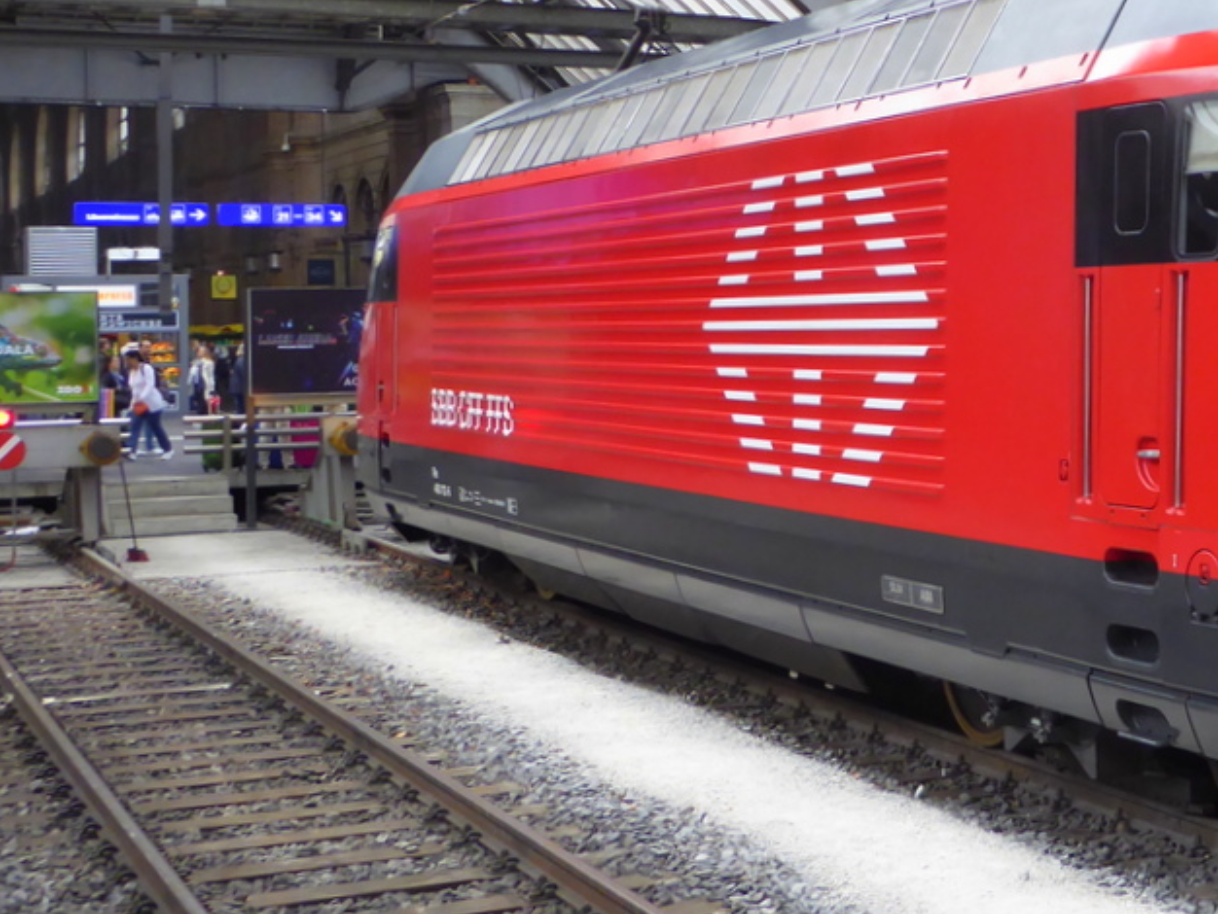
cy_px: 329
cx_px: 1165
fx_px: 2429
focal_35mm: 69
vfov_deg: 21.3
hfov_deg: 26.9
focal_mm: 6.3
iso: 200
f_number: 3.7
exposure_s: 1/60
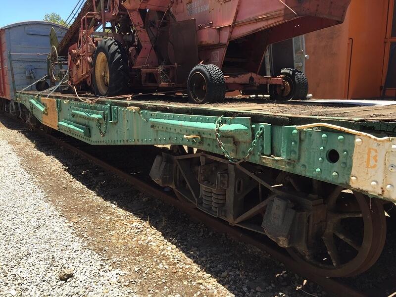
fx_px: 332
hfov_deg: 61.7
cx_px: 198
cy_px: 148
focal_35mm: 29
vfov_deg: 48.2
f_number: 2.2
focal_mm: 4.15
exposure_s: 1/760
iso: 32
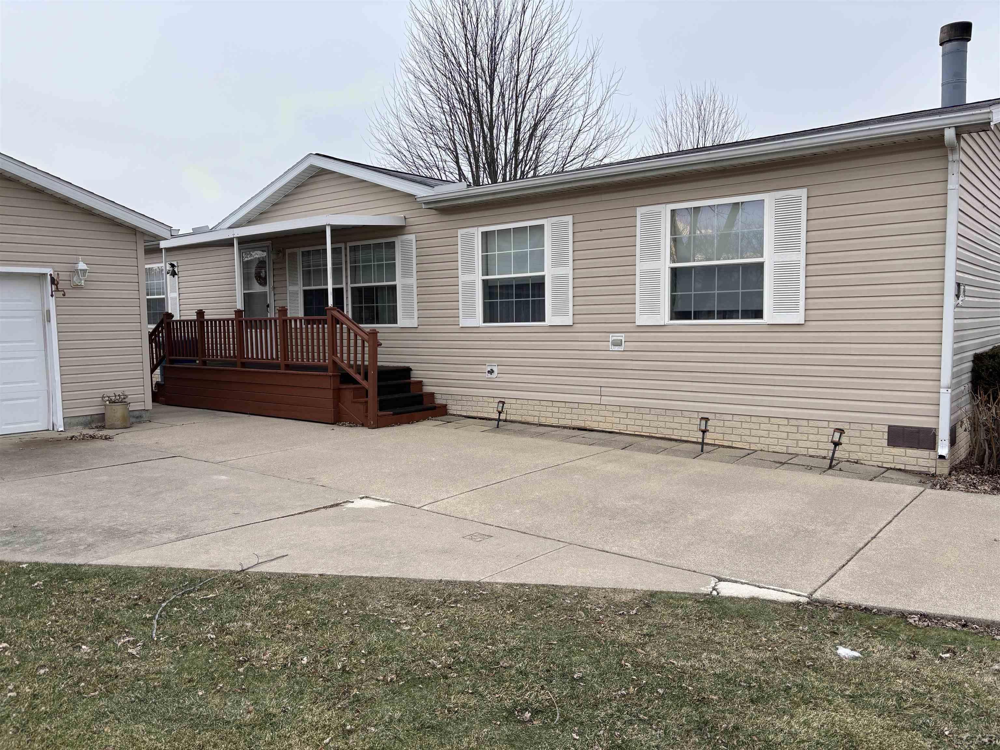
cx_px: 500
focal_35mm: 26
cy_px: 375
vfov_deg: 53.1
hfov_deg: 67.3
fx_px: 751
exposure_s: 1/270
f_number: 1.6
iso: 50
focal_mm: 5.96
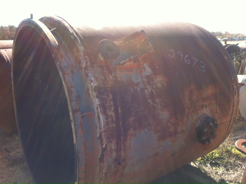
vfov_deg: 40.6
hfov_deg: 52.7
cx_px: 123
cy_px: 92
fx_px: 248
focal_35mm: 35
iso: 80
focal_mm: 3.85
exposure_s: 1/408
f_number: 2.8
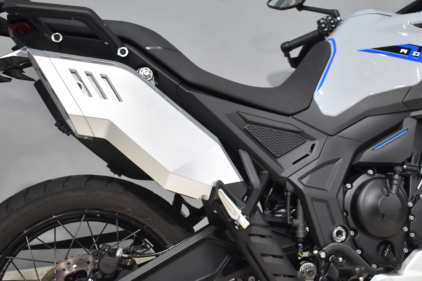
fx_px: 539
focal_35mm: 46
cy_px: 146
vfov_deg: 29.2
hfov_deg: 42.4
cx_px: 265
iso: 800
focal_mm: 20
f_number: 3.5
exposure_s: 1/50
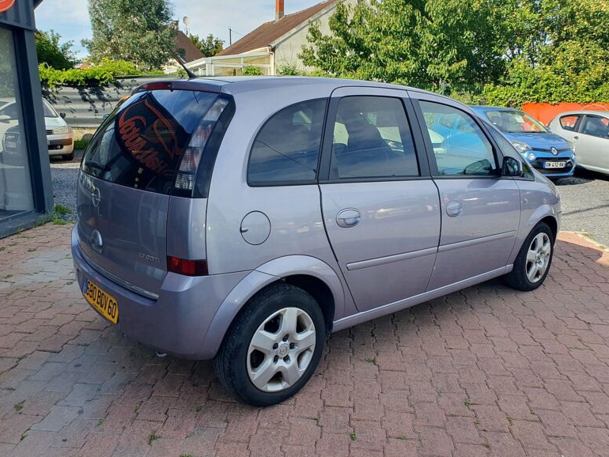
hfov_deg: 65.3
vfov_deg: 51.4
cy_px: 225
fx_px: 475
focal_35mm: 27
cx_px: 301
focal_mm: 4.32
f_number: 2.4
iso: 50
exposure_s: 1/694
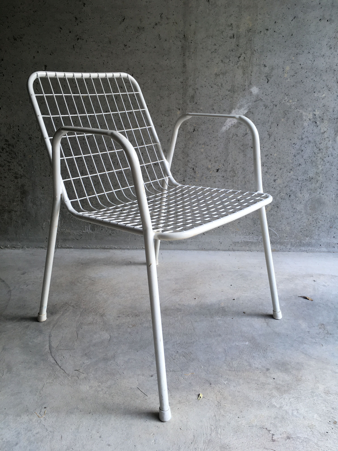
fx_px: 378
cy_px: 226
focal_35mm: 29
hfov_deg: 48.2
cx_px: 169
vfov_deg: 61.7
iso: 32
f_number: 2.2
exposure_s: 1/50
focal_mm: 4.15
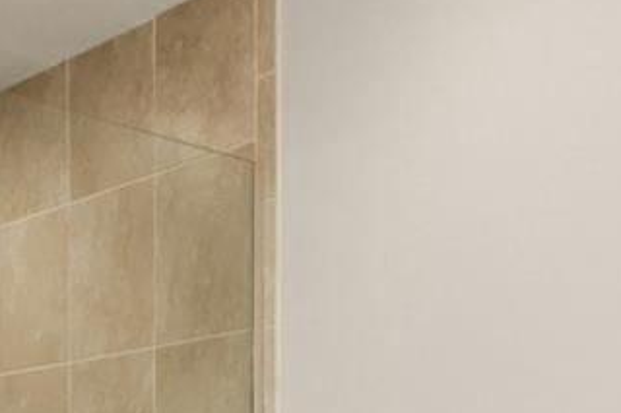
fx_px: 1207
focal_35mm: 70
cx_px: 648
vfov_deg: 18.2
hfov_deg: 26.9
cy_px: 525
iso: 400
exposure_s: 1/20
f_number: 8
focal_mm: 14
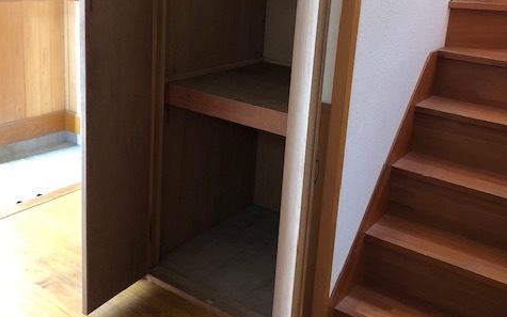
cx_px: 254
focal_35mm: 40
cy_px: 93
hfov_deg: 49.3
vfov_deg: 31.6
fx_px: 553
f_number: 1.8
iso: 100
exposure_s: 1/7
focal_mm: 4
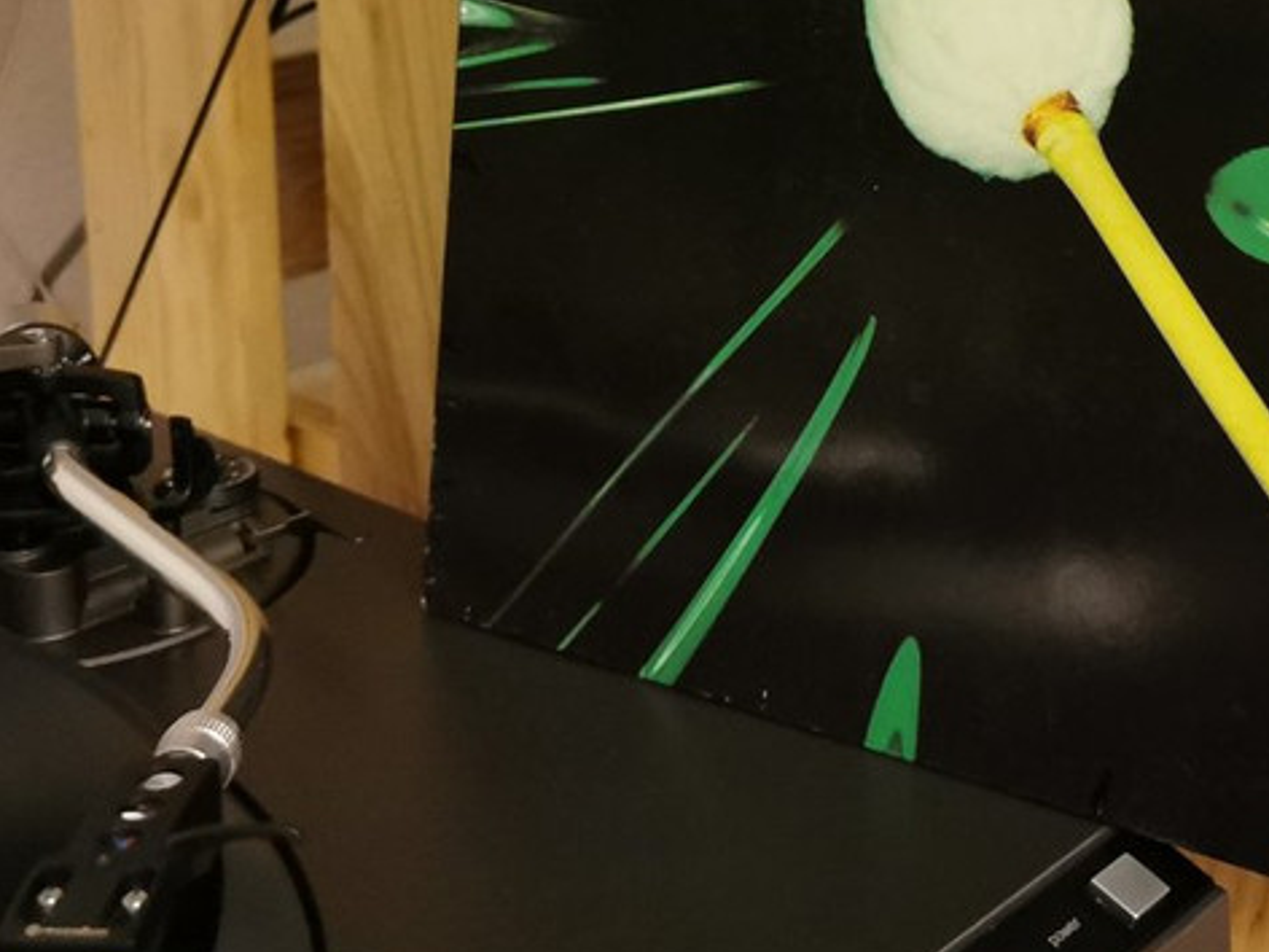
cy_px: 86
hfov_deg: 31.2
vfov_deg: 23.4
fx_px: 2236
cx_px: 915
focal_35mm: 61
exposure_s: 1/16.7
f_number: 1.6
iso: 2500
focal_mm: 5.56
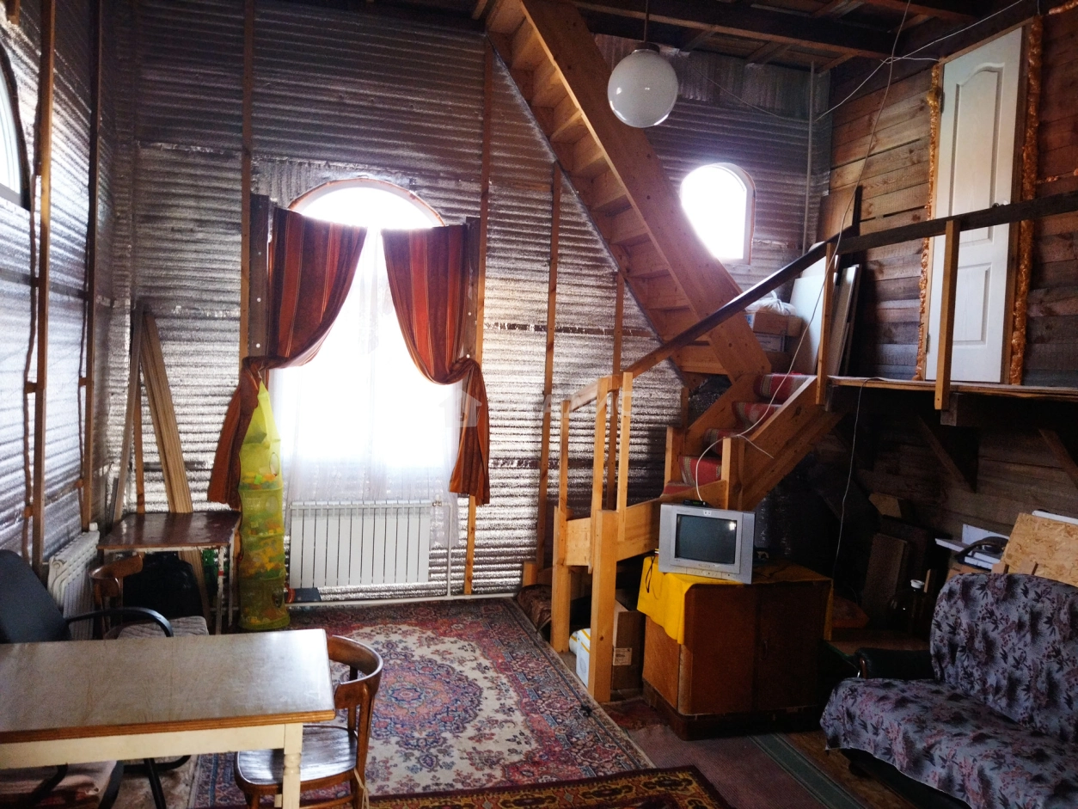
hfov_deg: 65.3
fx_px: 841
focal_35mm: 27
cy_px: 404
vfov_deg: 51.4
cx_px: 539
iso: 125
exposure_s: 1/50
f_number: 1.79
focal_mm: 4.71
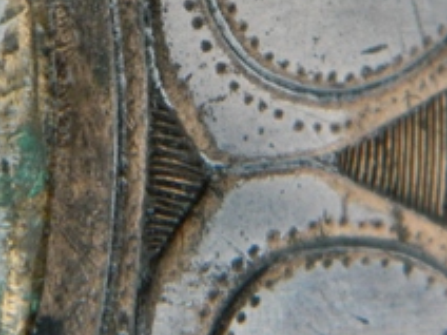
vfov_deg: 4.0
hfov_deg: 5.4
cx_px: 28
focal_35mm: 369
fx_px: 4765
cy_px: -120
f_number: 4.7
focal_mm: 23.2
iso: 250
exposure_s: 1/60
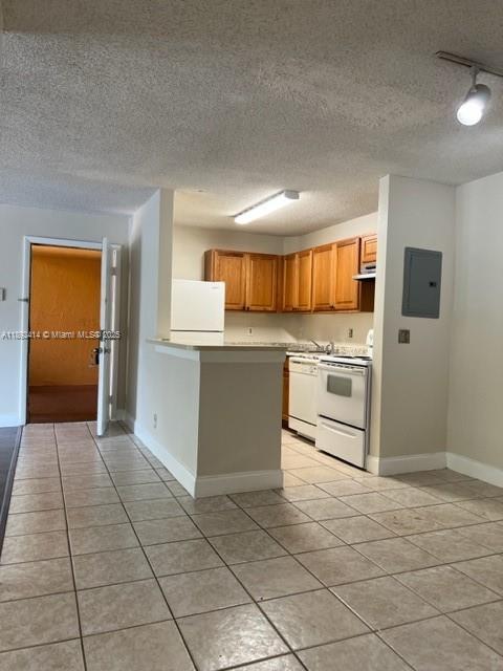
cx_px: 252
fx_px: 504
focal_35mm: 26
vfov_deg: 67.3
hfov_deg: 53.1
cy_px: 336
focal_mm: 5.7
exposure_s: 1/120
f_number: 1.5
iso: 125
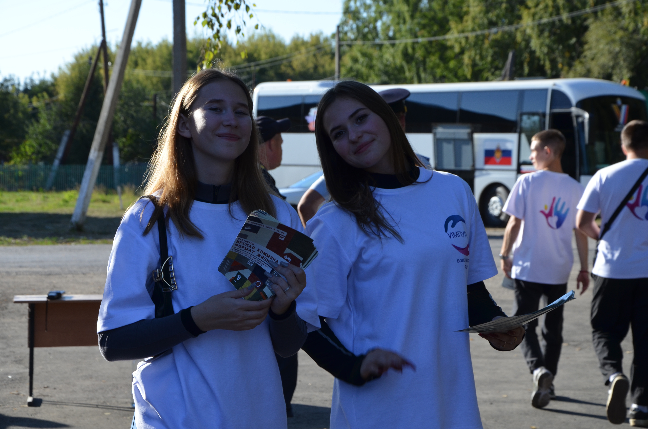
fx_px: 1778
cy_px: 214
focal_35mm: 99
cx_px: 324
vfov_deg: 13.8
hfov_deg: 20.7
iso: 200
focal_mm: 66
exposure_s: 1/250
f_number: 8
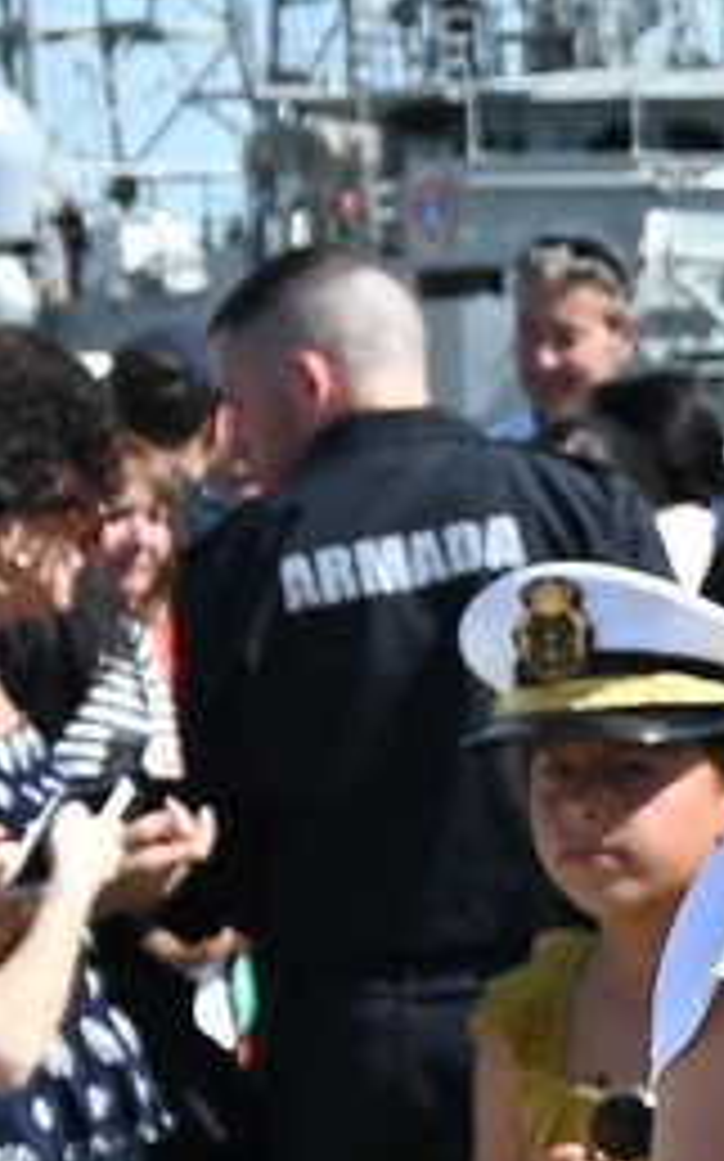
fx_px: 7585
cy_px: 986
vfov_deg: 8.7
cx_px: 2941
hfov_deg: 4.9
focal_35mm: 240
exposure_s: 1/350
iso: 100
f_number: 6.7
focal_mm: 25.5
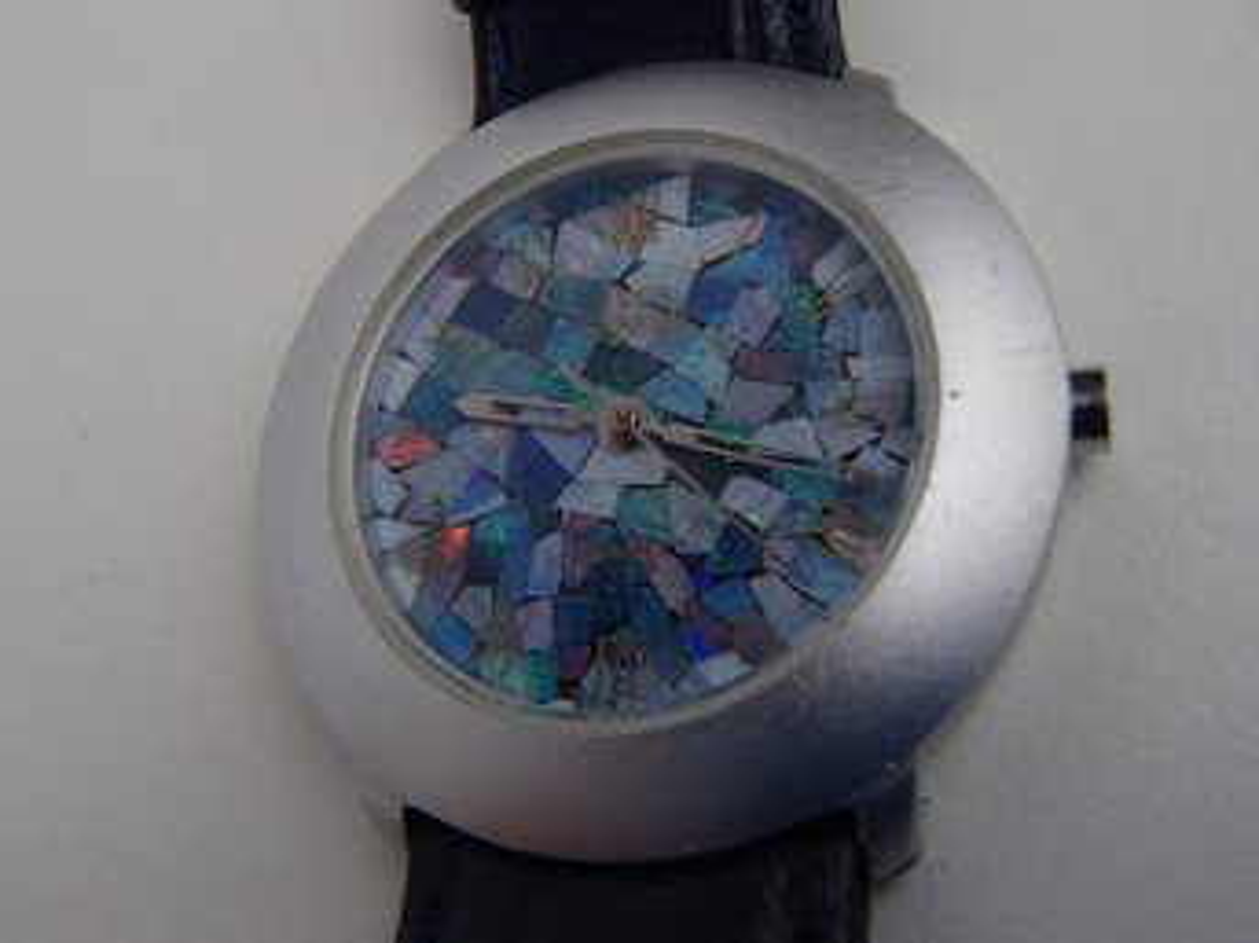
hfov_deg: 50.2
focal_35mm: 37
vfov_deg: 38.6
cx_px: 630
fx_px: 1345
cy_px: 472
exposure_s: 1/160
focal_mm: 6.64
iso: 200
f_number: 4.7
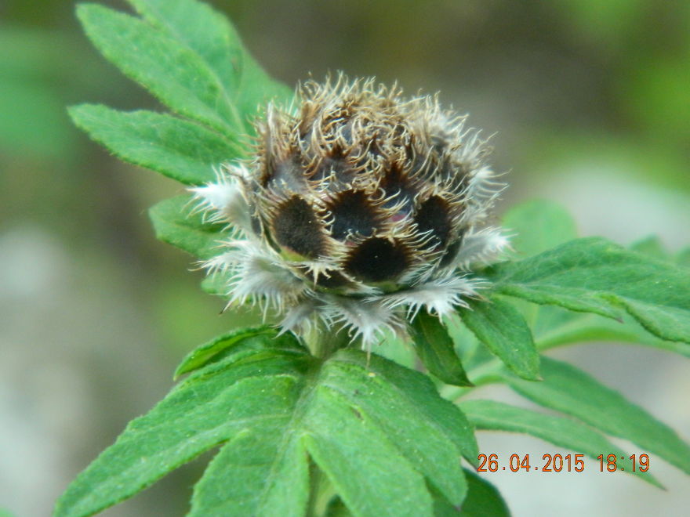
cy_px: 258
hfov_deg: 9.0
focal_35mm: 221
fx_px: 4405
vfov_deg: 6.7
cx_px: 345
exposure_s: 1/20
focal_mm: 39.7
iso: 400
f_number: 5.4
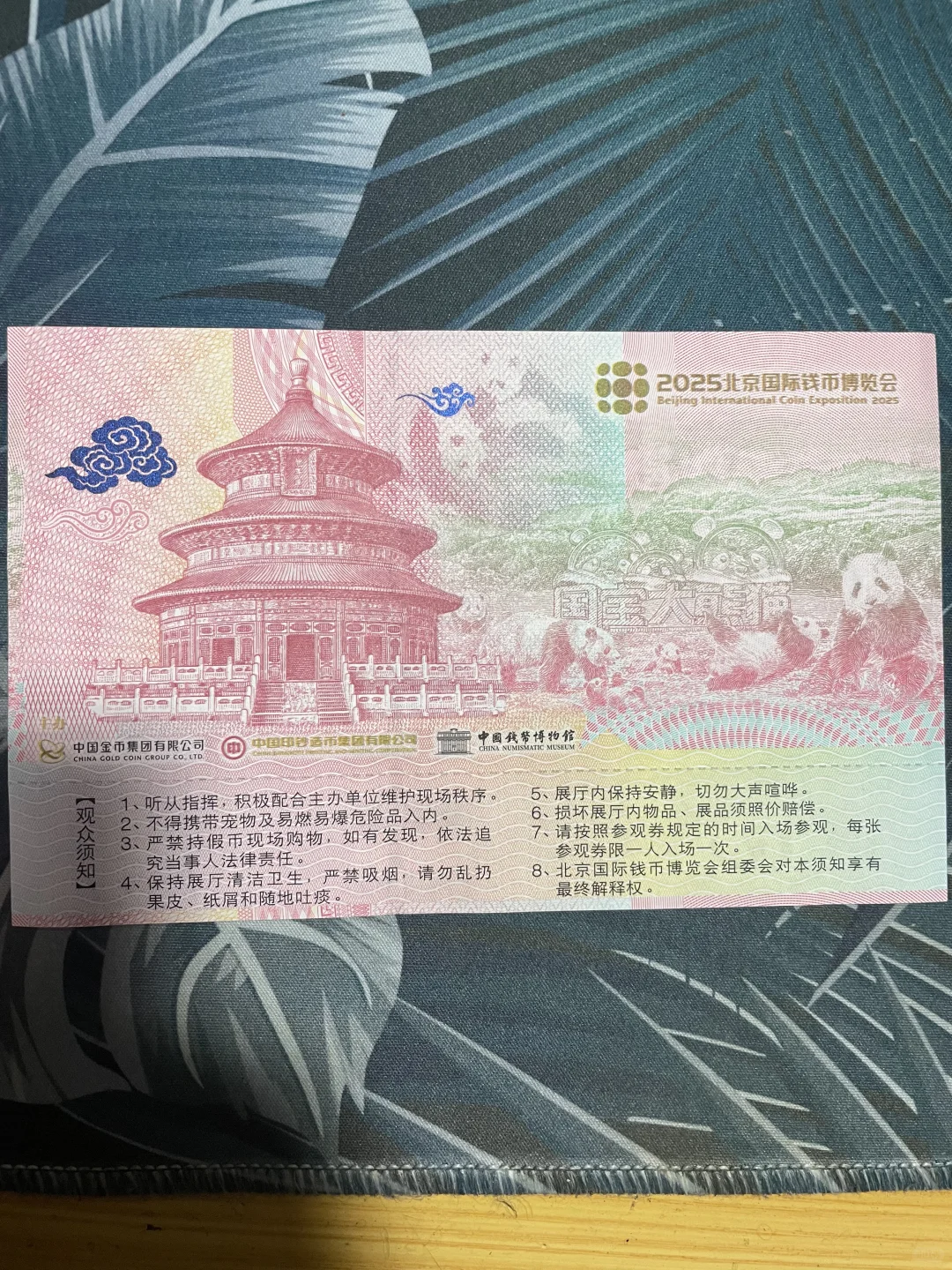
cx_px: 476
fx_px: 953
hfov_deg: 53.1
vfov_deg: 67.3
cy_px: 635
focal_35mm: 26
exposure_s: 1/50
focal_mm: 4.2
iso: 100
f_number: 1.6
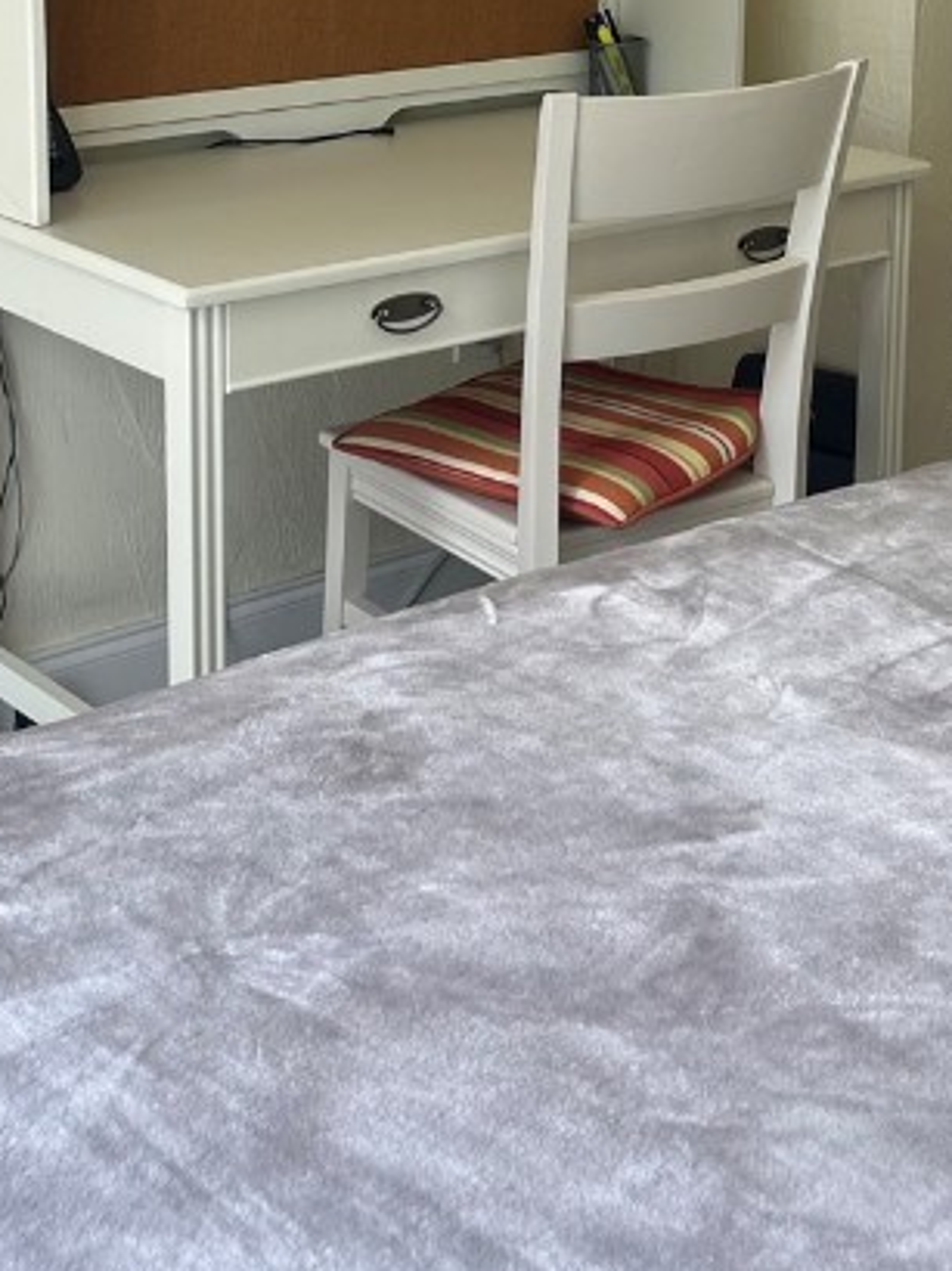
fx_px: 2386
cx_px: 474
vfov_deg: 28.6
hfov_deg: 22.6
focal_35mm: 65
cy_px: 121
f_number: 1.6
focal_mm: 5.1
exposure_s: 1/158
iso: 40
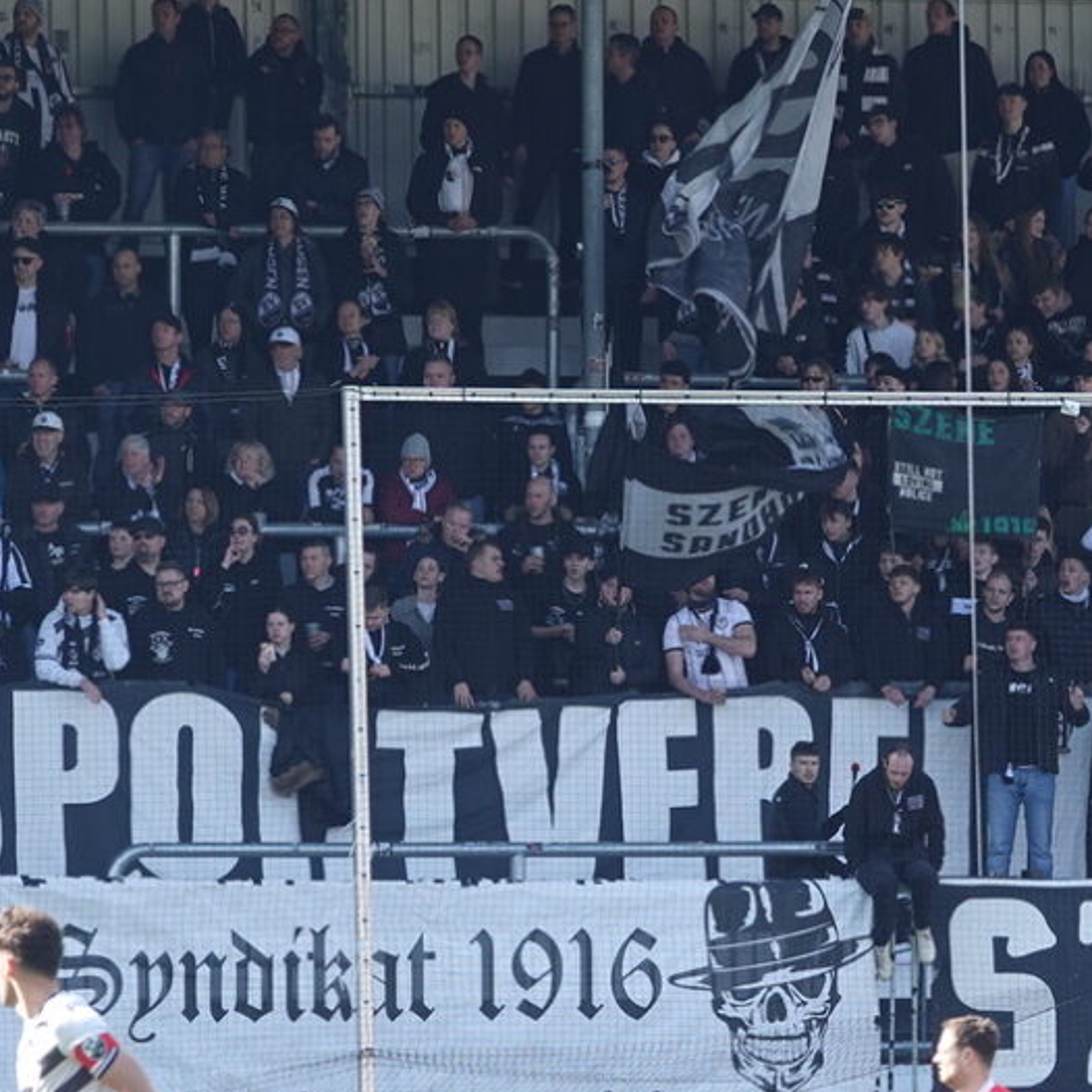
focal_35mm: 572
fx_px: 20415
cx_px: 1044
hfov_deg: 3.1
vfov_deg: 3.1
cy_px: 904
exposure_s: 1/250
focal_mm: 81.1
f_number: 4
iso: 160
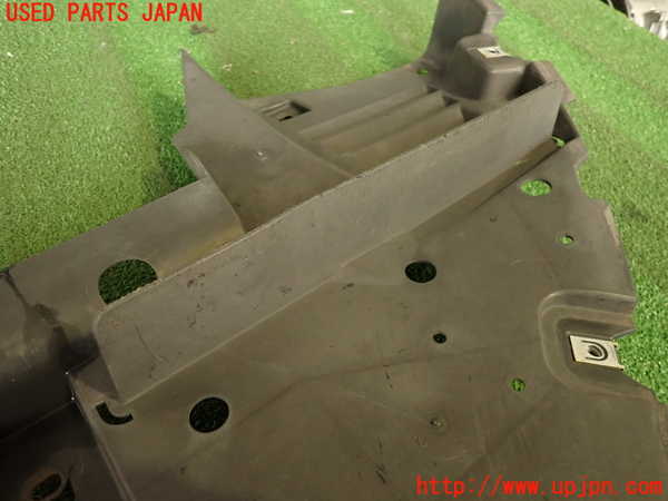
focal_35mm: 25
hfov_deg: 69.4
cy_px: 250
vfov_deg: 54.9
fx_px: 482
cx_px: 334
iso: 250
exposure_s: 1/30
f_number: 2
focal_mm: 4.5
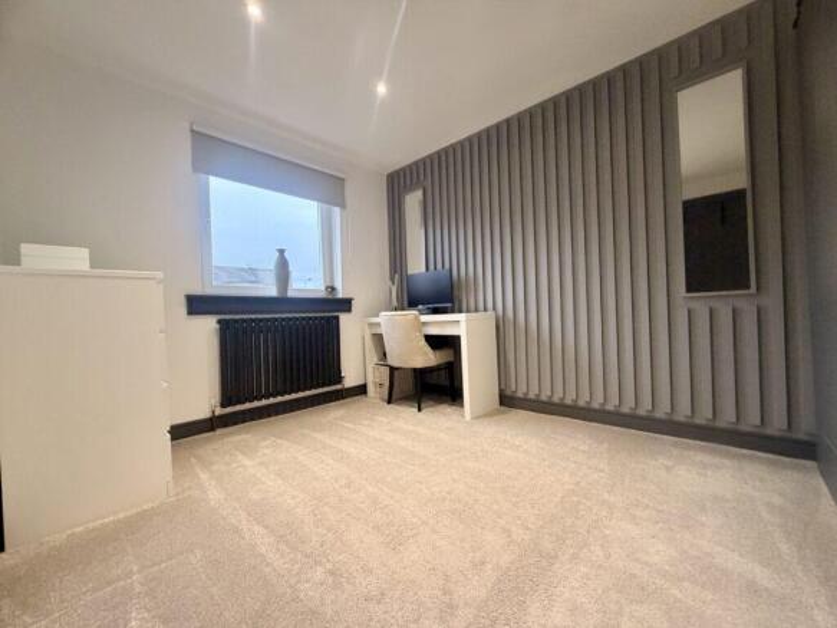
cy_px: 314
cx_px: 418
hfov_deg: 102.1
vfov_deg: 85.7
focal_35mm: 14
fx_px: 338
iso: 250
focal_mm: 2.22
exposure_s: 1/50
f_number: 2.2
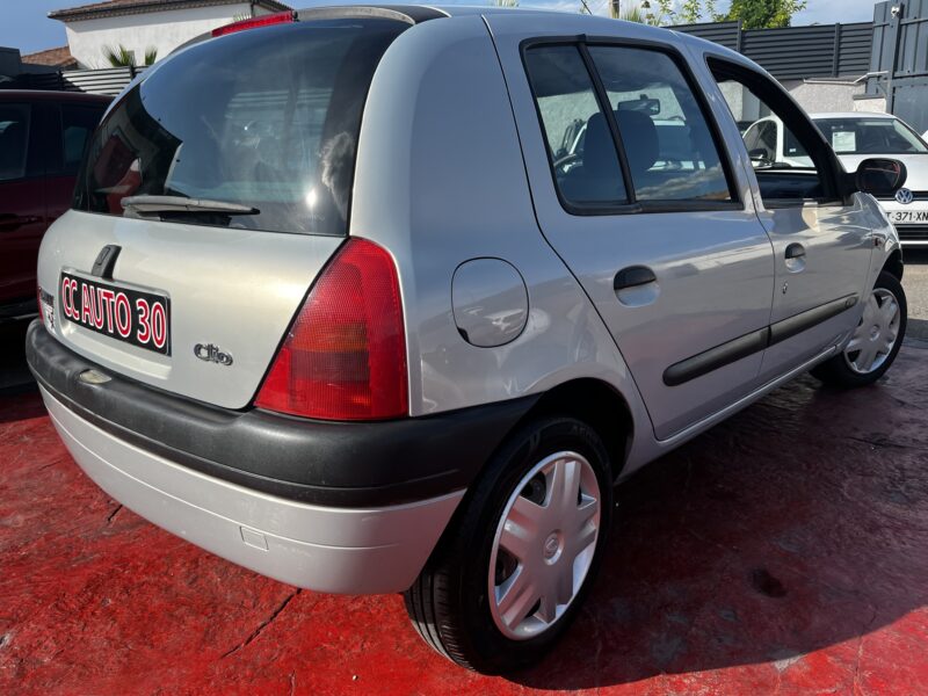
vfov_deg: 53.1
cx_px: 464
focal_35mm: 26
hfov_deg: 67.3
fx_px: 697
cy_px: 348
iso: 50
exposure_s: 1/2137
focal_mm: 5.1
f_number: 1.6
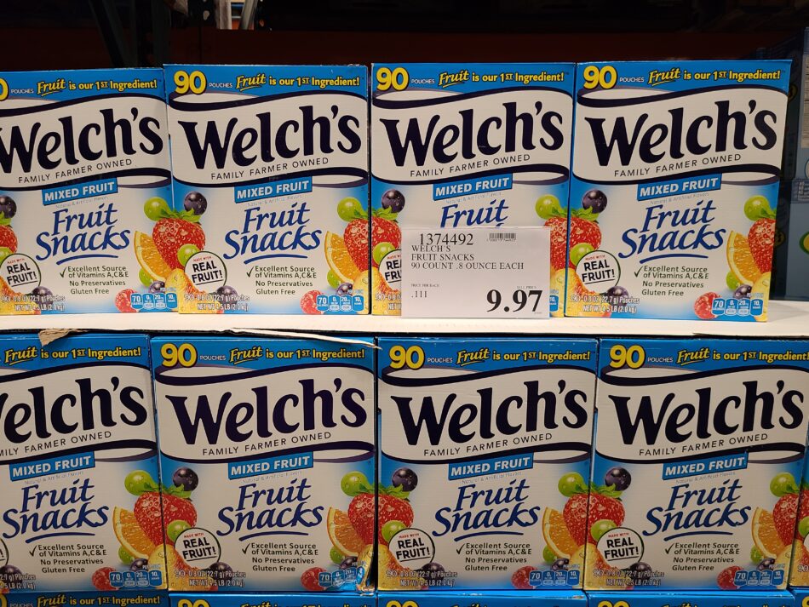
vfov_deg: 53.1
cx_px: 404
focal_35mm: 26
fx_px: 608
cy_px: 304
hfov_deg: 67.3
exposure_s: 1/60
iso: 64
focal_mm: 5.4
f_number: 1.8
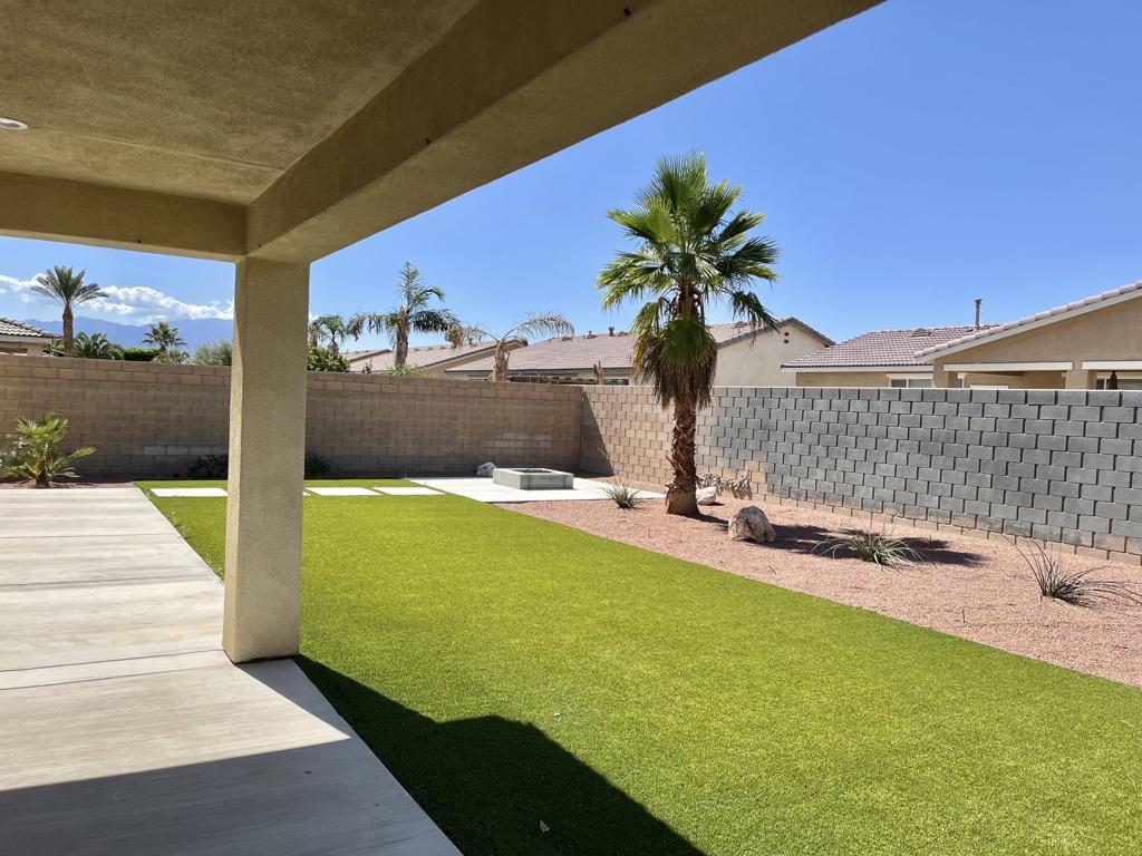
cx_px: 571
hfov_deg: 67.3
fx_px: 858
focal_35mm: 26
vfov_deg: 53.1
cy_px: 428
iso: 50
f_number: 1.6
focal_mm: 5.1
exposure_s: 1/3876
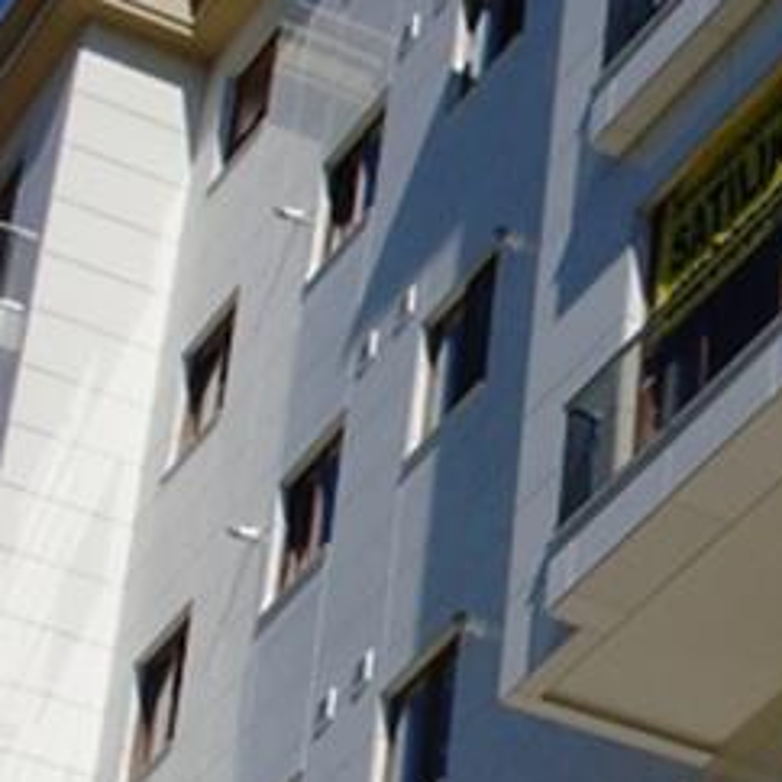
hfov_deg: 11.8
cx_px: 1137
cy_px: 491
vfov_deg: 12.3
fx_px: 3629
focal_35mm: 142
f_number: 8.4
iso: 80
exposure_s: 1/500
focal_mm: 6.3
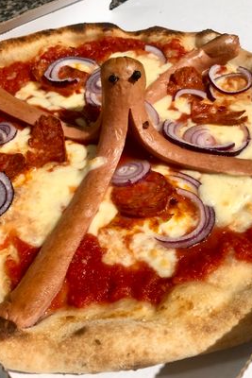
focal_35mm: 31
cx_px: 111
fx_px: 325
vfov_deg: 60.3
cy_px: 192
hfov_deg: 42.3
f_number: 1.8
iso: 100
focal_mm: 4
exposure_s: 1/15
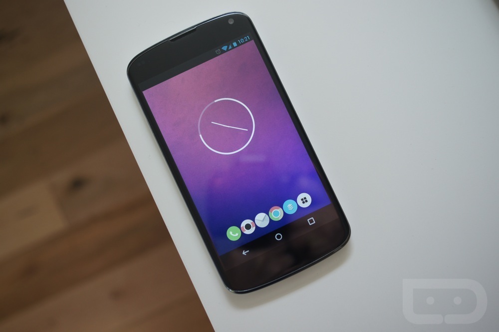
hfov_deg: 43.6
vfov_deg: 29.8
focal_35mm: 45
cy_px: 166
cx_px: 250
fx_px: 623
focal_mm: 30
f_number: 4
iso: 125
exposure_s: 1/50
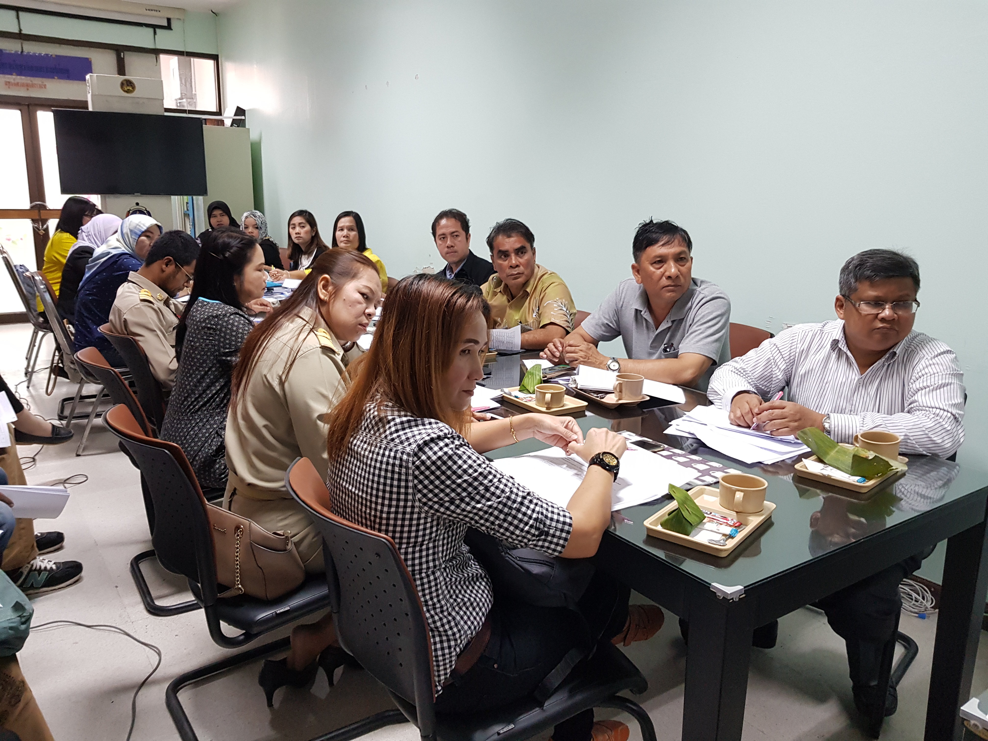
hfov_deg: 67.3
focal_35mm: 26
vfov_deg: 53.1
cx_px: 494
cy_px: 370
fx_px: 742
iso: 250
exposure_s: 1/33
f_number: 1.7
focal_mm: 4.3
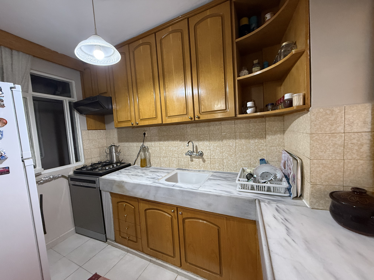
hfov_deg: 102.1
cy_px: 140
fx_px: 151
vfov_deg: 85.7
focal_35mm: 14
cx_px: 187
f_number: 2.2
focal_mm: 2.22
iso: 400
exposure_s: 1/50
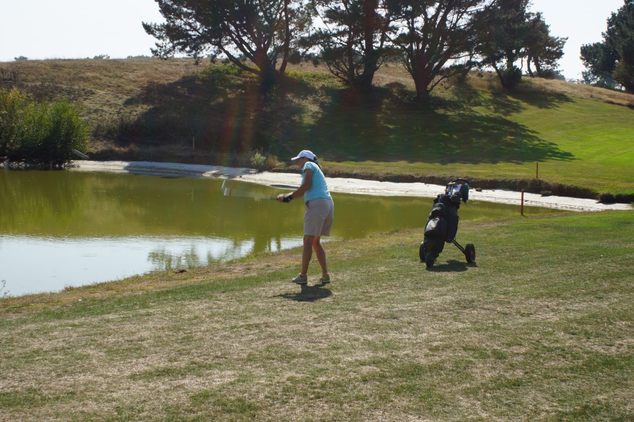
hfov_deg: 37.9
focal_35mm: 52
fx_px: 924
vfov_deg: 25.7
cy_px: 211
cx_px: 317
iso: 100
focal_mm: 35
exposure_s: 1/100
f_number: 13
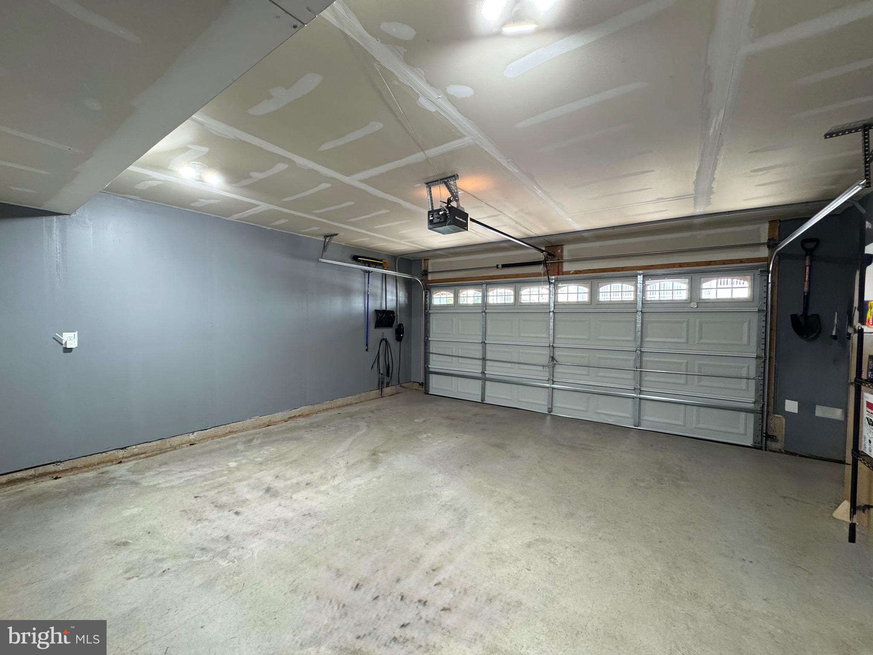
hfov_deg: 102.1
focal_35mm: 14
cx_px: 436
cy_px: 328
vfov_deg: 85.7
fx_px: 353
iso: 250
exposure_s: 1/120
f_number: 2.2
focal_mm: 2.22
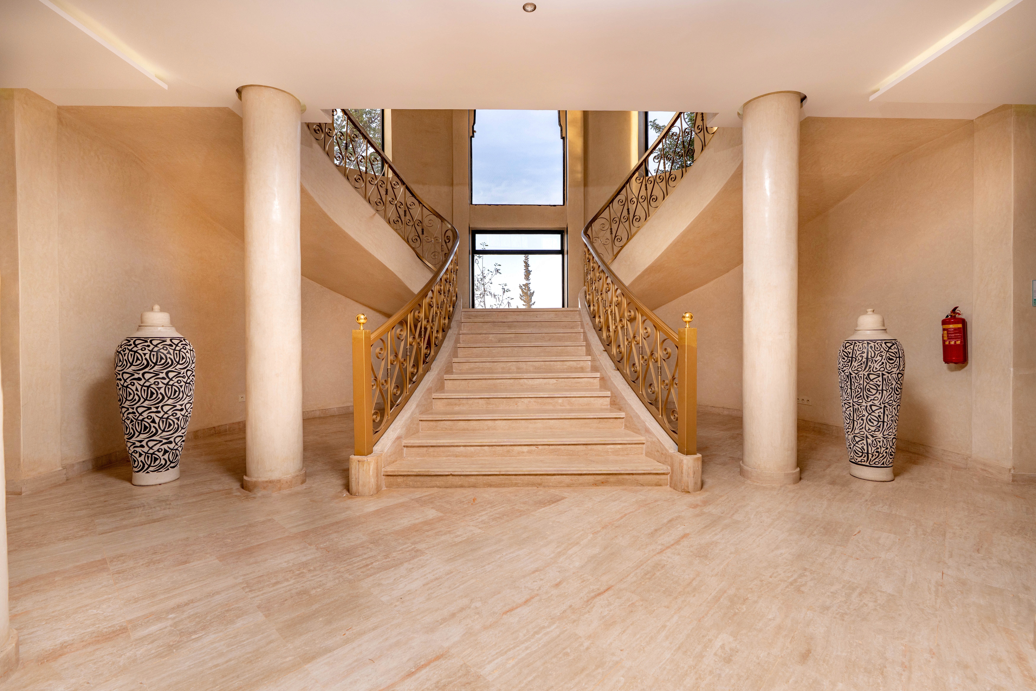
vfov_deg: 73.7
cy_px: 346
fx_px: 460
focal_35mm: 16
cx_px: 518
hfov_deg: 96.7
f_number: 8
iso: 640
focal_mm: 16
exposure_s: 1/125
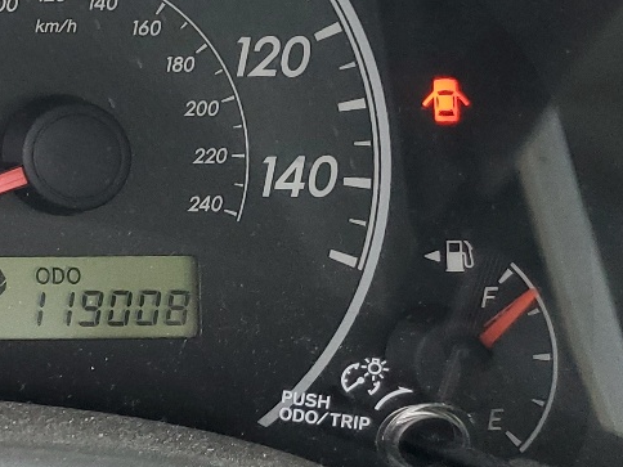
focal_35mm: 86
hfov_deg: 19.2
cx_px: -376
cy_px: -32
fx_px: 1548
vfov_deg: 16.7
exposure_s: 1/120
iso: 93
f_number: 1.5
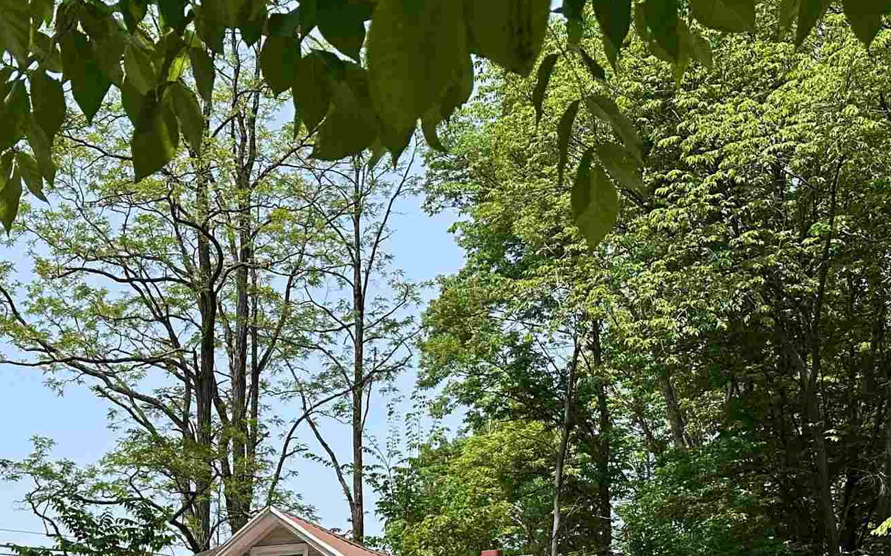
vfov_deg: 19.5
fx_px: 1457
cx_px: 271
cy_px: 769
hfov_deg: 33.6
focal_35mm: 60
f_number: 1.78
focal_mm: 6.86
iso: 80
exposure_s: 1/4348
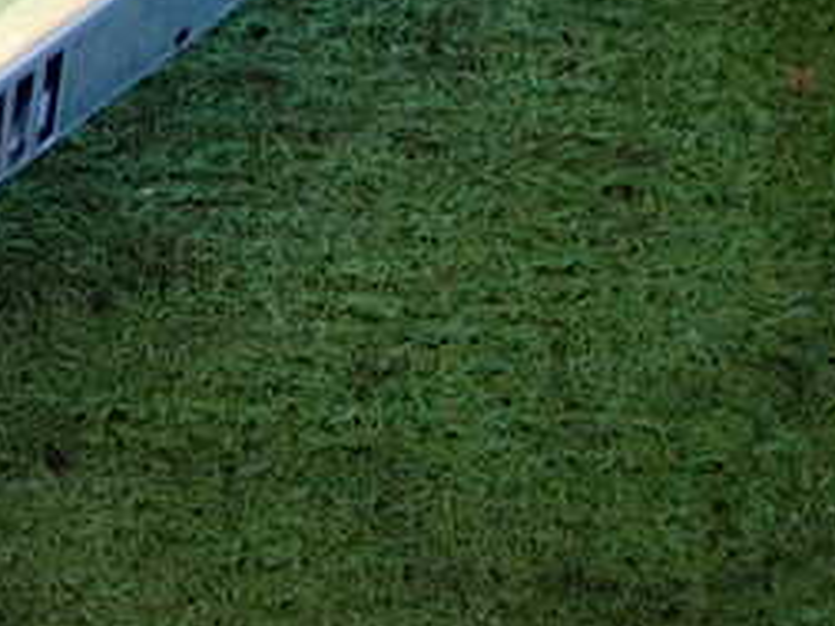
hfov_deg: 17.3
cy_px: -23
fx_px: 2702
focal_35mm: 112
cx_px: 73
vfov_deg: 13.0
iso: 200
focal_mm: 8.4
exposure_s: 1/50
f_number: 3.1
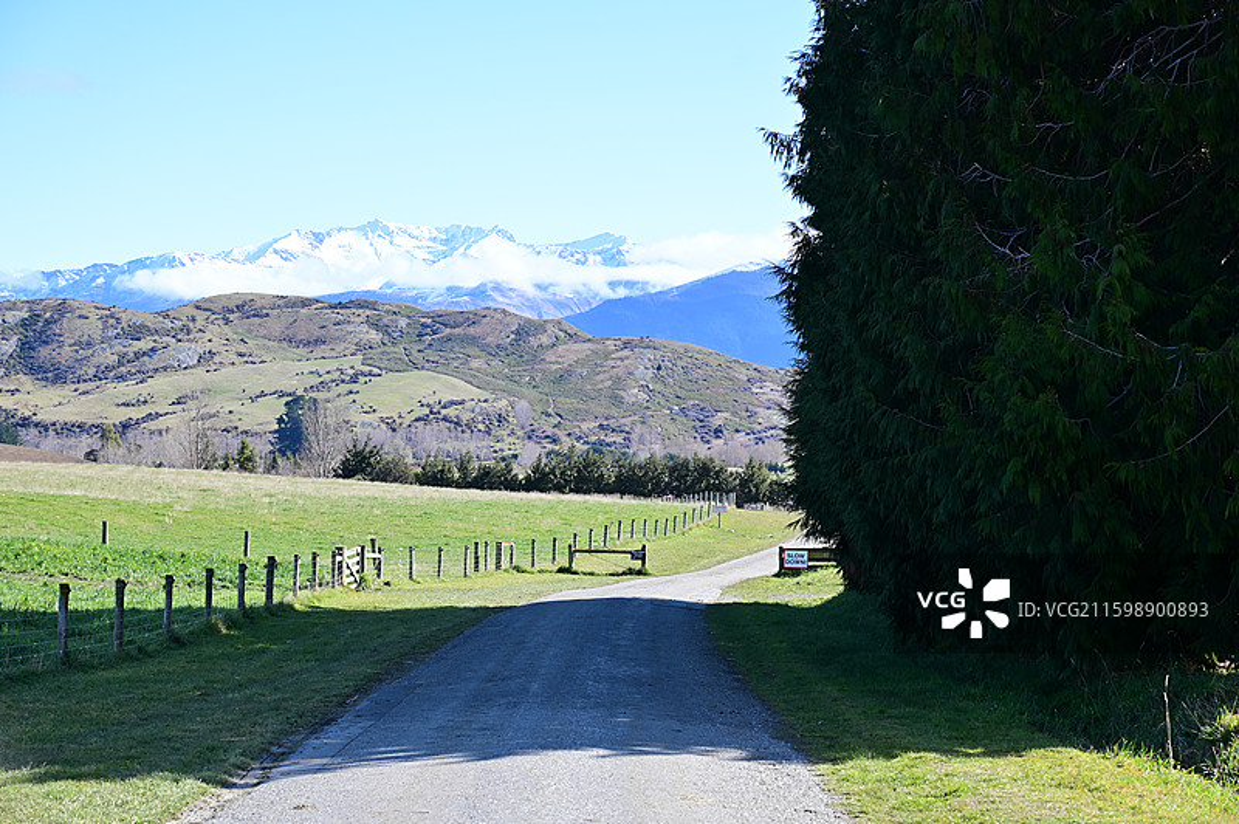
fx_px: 2407
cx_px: 620
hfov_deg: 28.9
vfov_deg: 19.4
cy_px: 412
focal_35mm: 70
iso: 200
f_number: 5.6
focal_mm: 70
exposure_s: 1/500
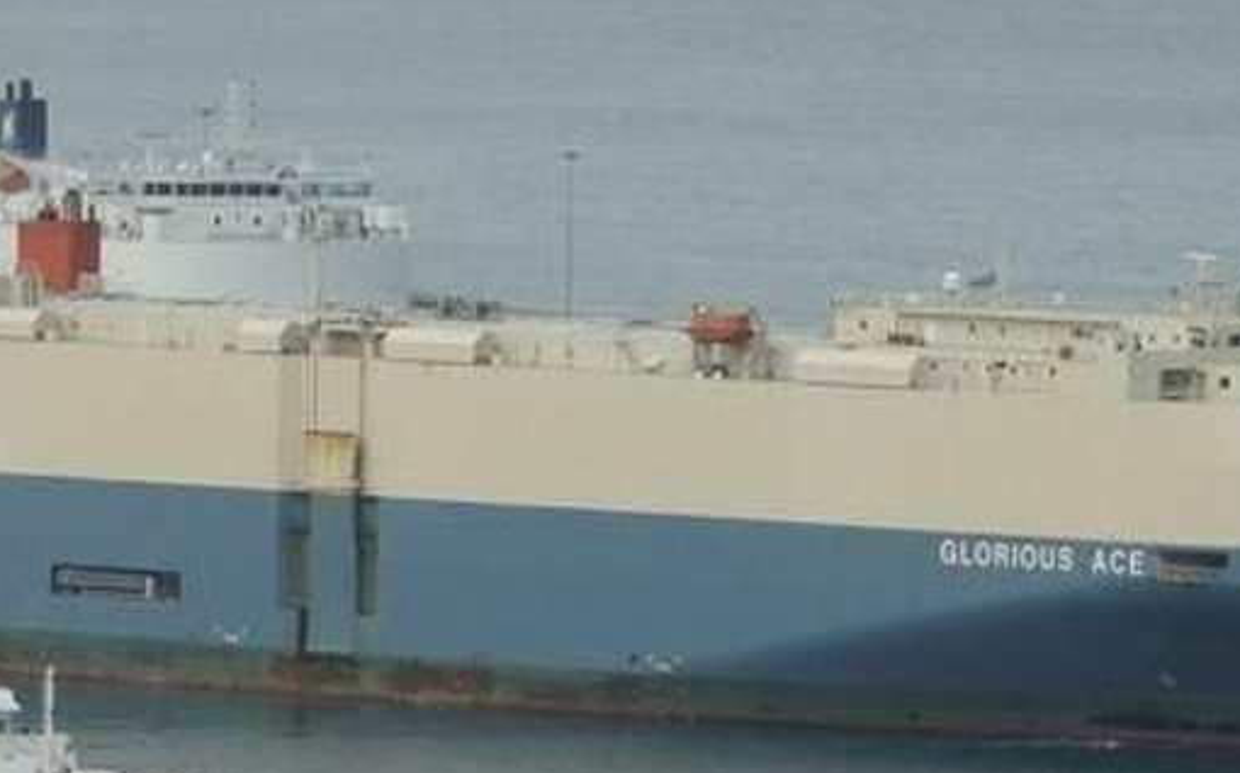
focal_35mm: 648
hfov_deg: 3.2
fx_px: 21871
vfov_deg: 2.0
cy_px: 486
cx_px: -126
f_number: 7.1
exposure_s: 1/500
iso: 200
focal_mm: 135
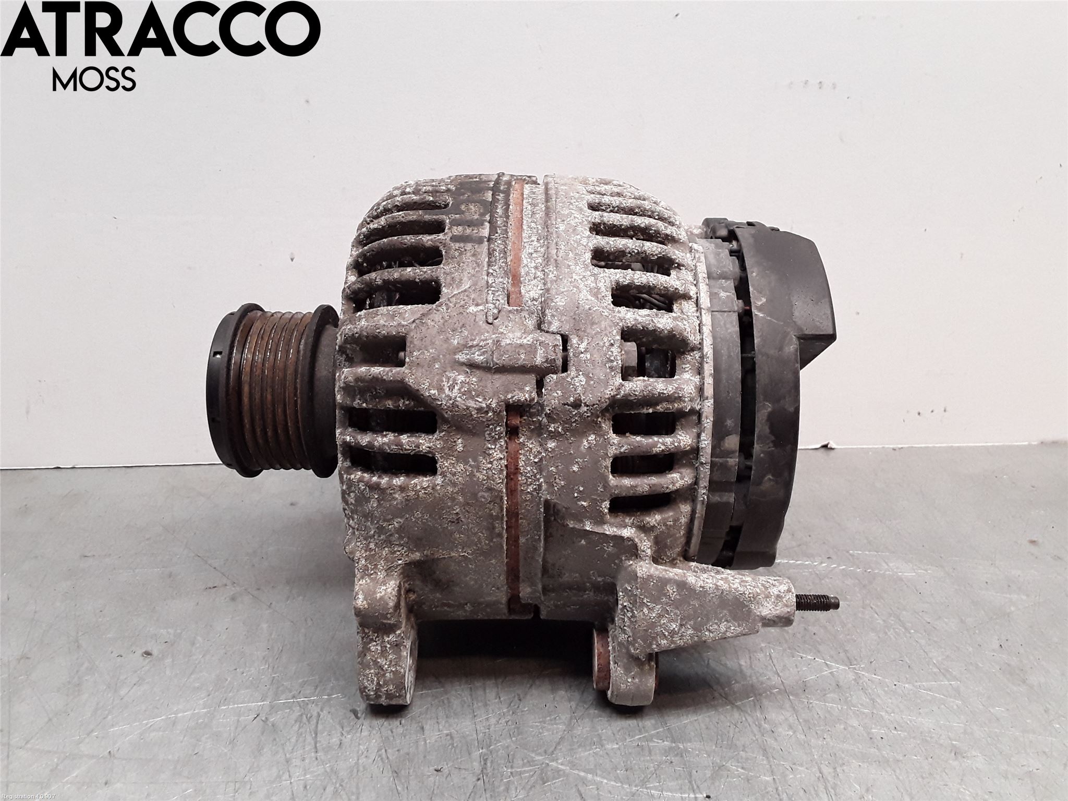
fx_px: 864
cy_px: 400
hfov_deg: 63.4
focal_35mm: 28
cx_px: 534
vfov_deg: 49.7
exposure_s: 1/100
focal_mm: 2.91
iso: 100
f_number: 1.9
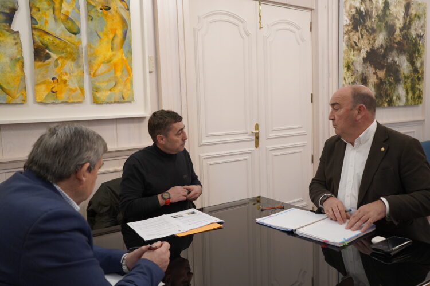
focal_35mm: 30
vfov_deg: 43.6
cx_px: 215
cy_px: 143
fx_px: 358
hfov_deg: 62.0
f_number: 4
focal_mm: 30
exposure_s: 1/200
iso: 3200
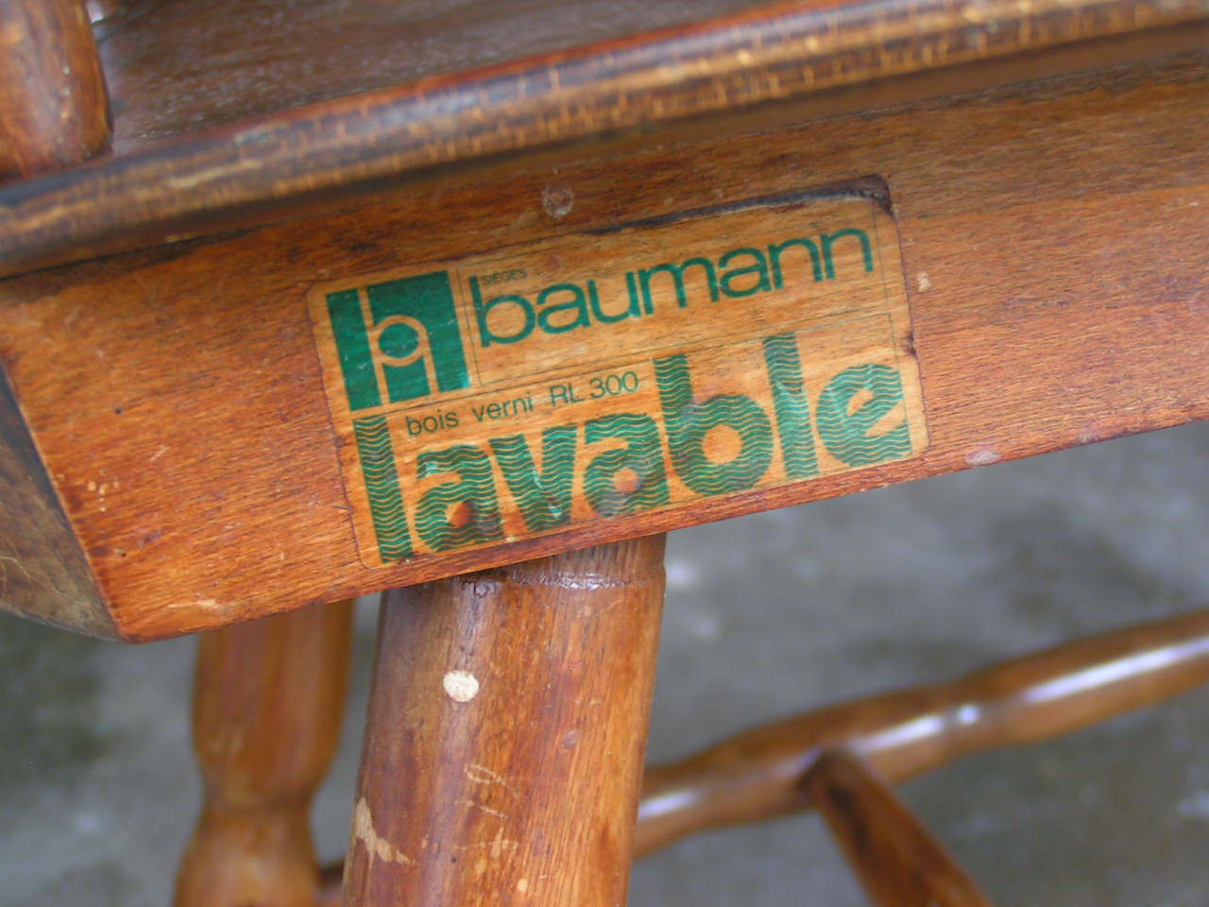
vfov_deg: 23.3
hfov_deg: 30.7
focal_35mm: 63
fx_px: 2200
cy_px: 454
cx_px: 604
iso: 80
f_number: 3.2
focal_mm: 9.7
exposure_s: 1/60
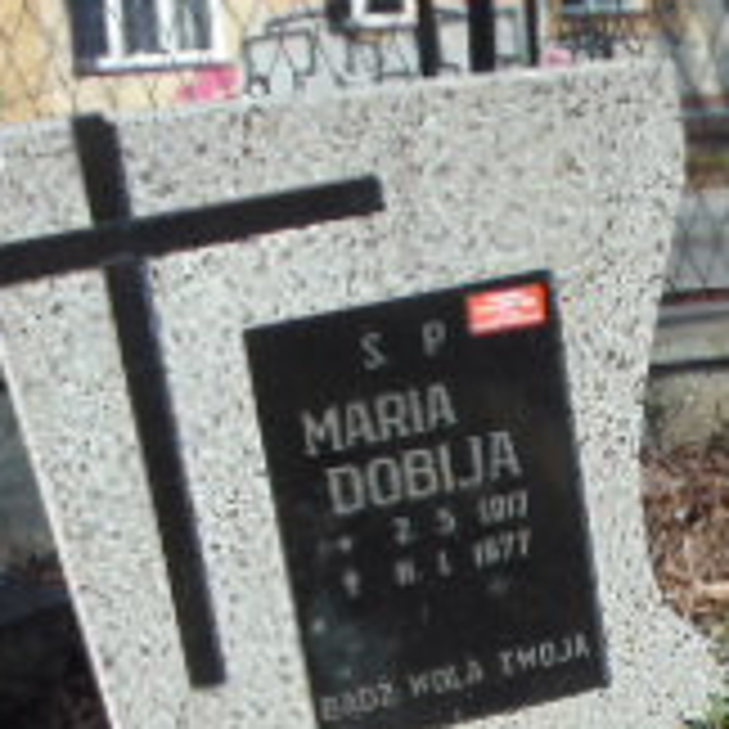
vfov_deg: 15.8
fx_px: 2502
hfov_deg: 16.4
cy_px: 914
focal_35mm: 105
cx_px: 603
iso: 80
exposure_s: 1/640
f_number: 3.1
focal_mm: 5.4
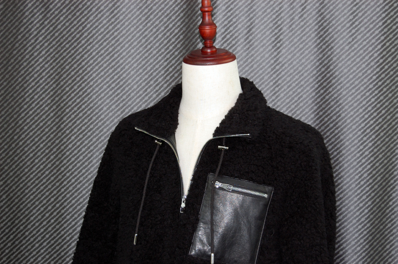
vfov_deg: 20.1
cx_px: 199
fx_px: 746
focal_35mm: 68
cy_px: 132
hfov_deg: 29.9
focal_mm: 45
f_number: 5.3
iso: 400
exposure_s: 1/60
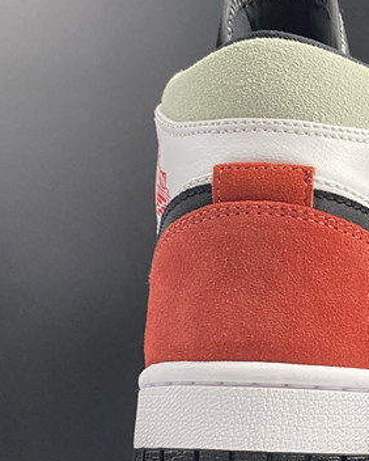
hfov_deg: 19.1
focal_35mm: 72
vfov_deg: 25.0
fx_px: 982
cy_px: 474
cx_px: 526
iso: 125
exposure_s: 1/100
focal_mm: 4.25
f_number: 1.8
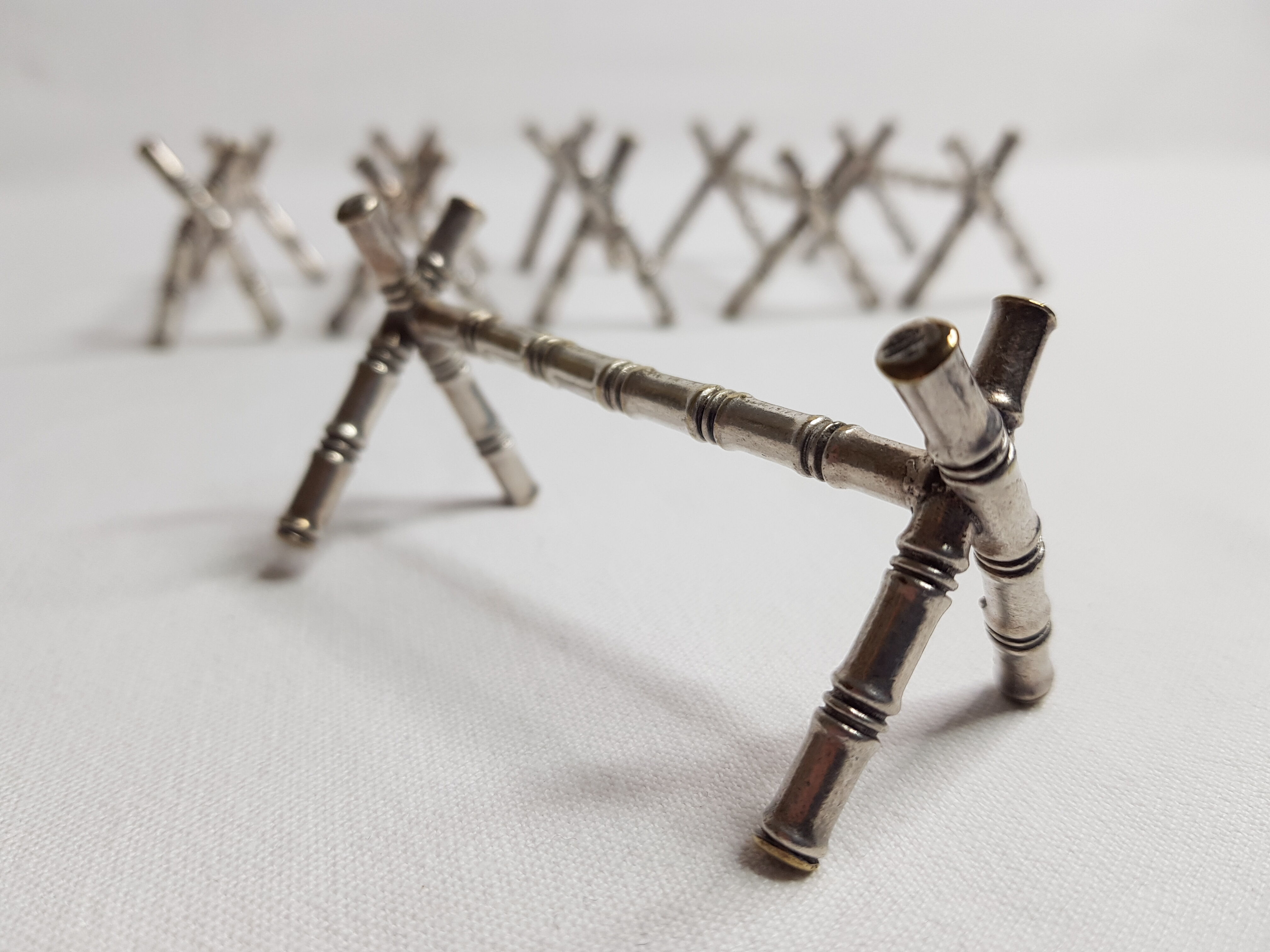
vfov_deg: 53.1
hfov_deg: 67.3
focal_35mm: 26
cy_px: 476
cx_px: 635
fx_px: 954
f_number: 1.7
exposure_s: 1/100
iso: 50
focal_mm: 4.2
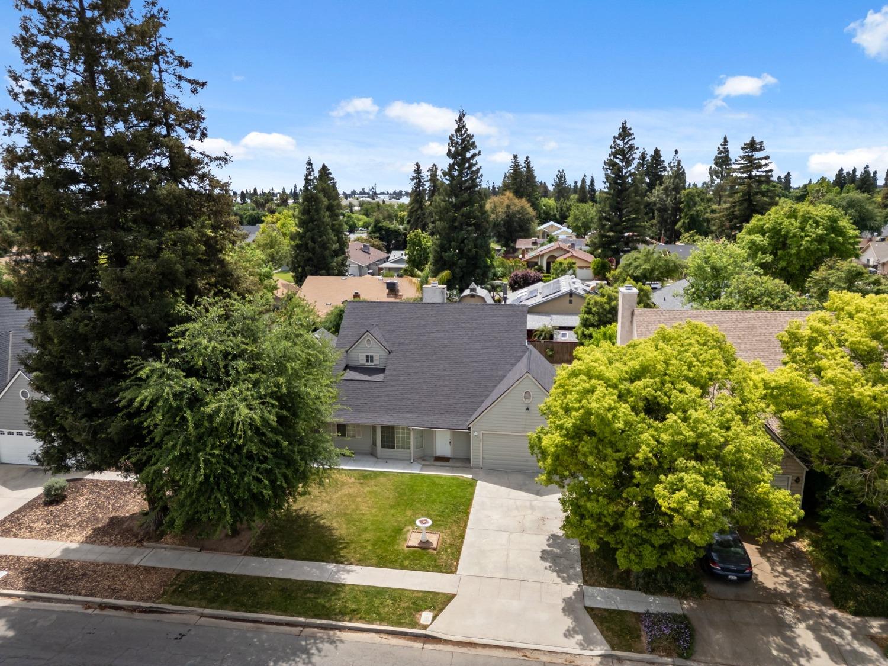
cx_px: 444
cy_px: 333
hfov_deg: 71.6
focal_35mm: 24
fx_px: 616
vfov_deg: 56.8
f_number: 1.7
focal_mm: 6.72
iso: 110
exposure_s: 1/4000
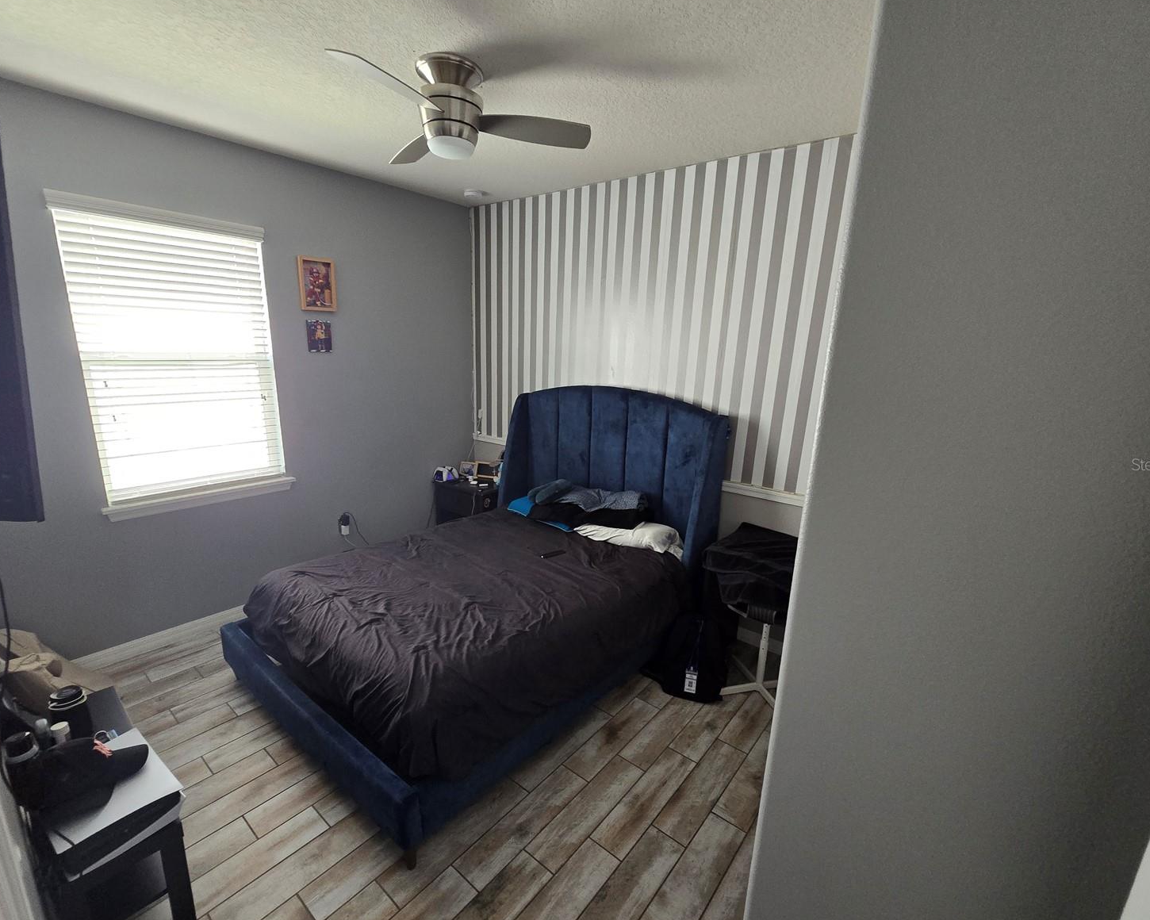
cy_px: 464
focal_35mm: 14
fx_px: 476
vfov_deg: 88.0
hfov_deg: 100.7
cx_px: 572
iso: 320
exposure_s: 1/60
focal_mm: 2.2
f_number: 2.2
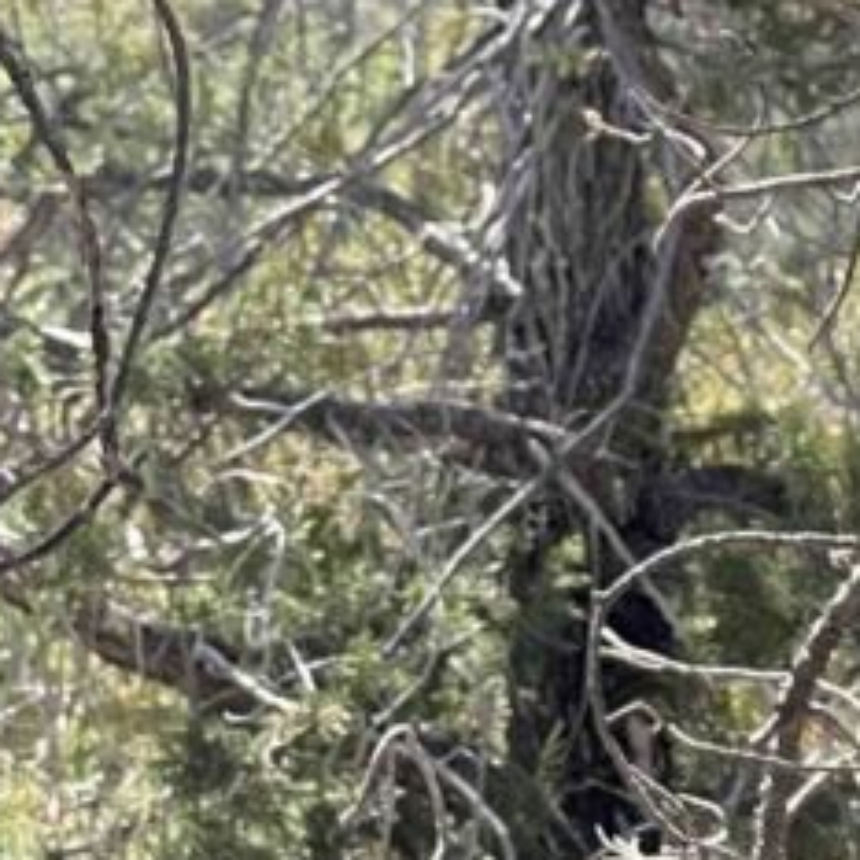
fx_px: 7392
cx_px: -565
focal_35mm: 263
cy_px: -733
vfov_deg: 6.5
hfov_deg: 6.5
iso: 25
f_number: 2
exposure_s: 1/406
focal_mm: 6
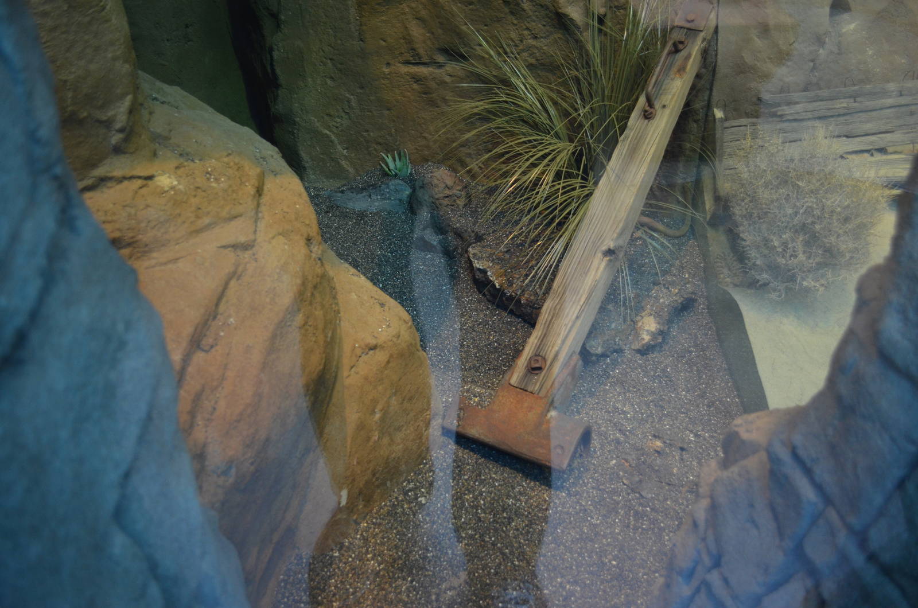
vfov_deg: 39.8
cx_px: 459
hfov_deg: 57.3
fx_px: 840
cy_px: 304
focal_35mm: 33
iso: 720
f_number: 4
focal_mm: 22
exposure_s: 1/60
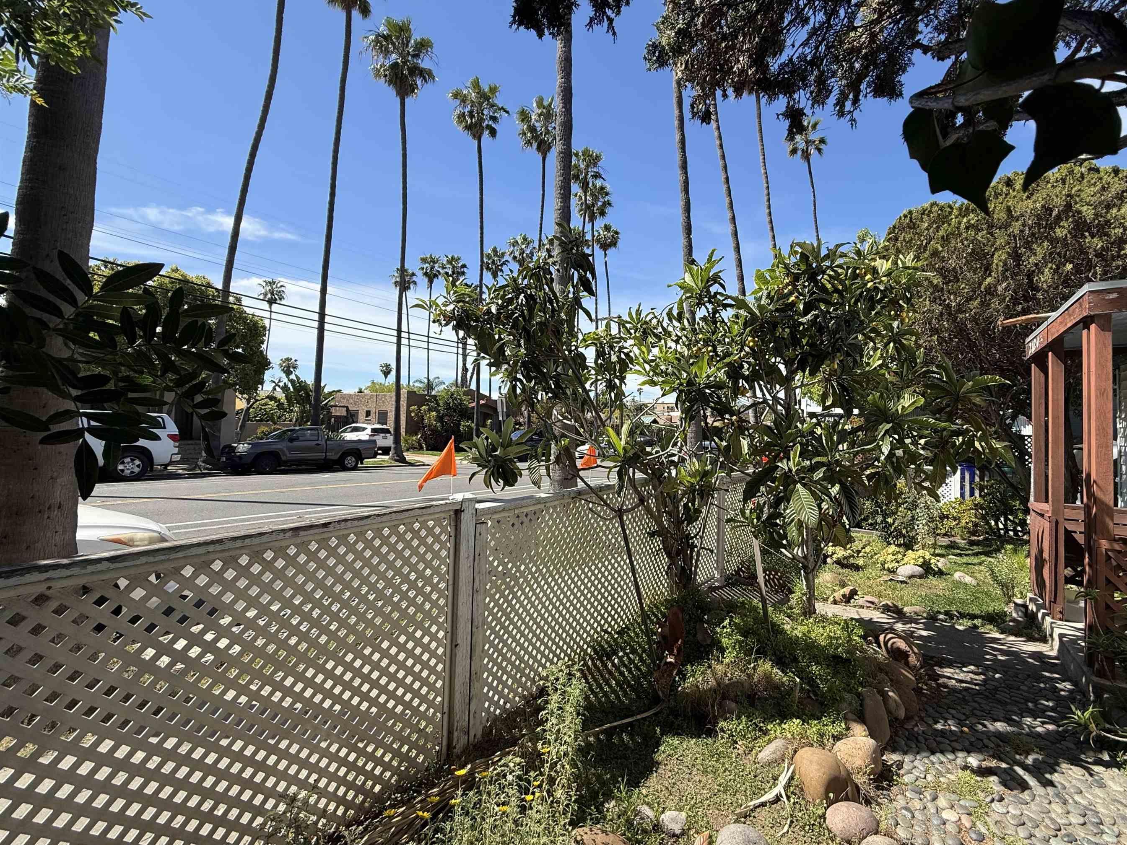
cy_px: 402
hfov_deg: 93.9
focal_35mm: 16
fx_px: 521
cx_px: 644
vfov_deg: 78.1
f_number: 2.2
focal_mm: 2.22
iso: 50
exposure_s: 1/1285
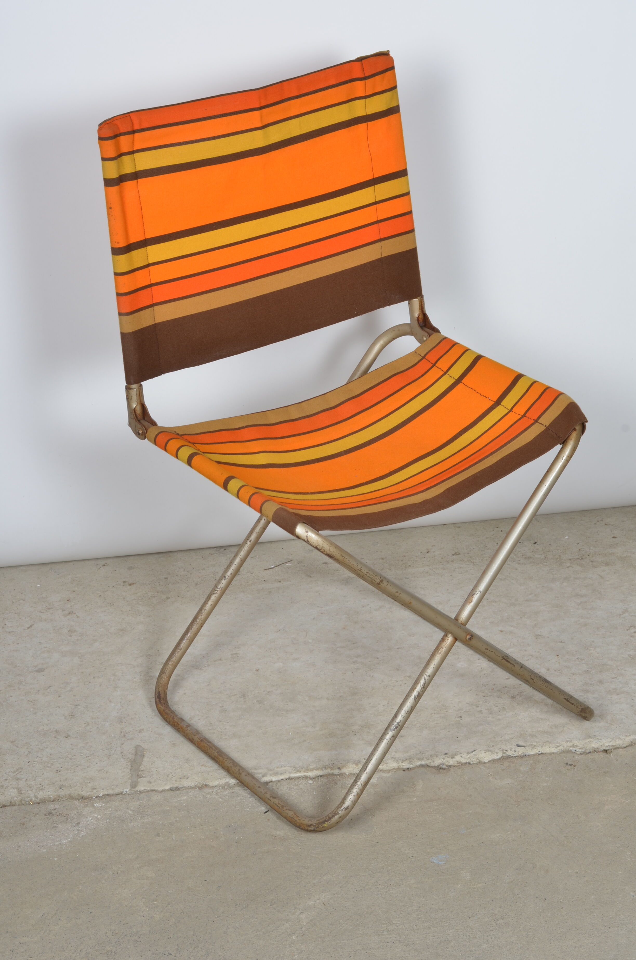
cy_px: 480
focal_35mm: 75
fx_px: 1996
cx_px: 318
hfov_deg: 18.1
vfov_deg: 27.0
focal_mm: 50
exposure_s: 1/125
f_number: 11
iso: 100
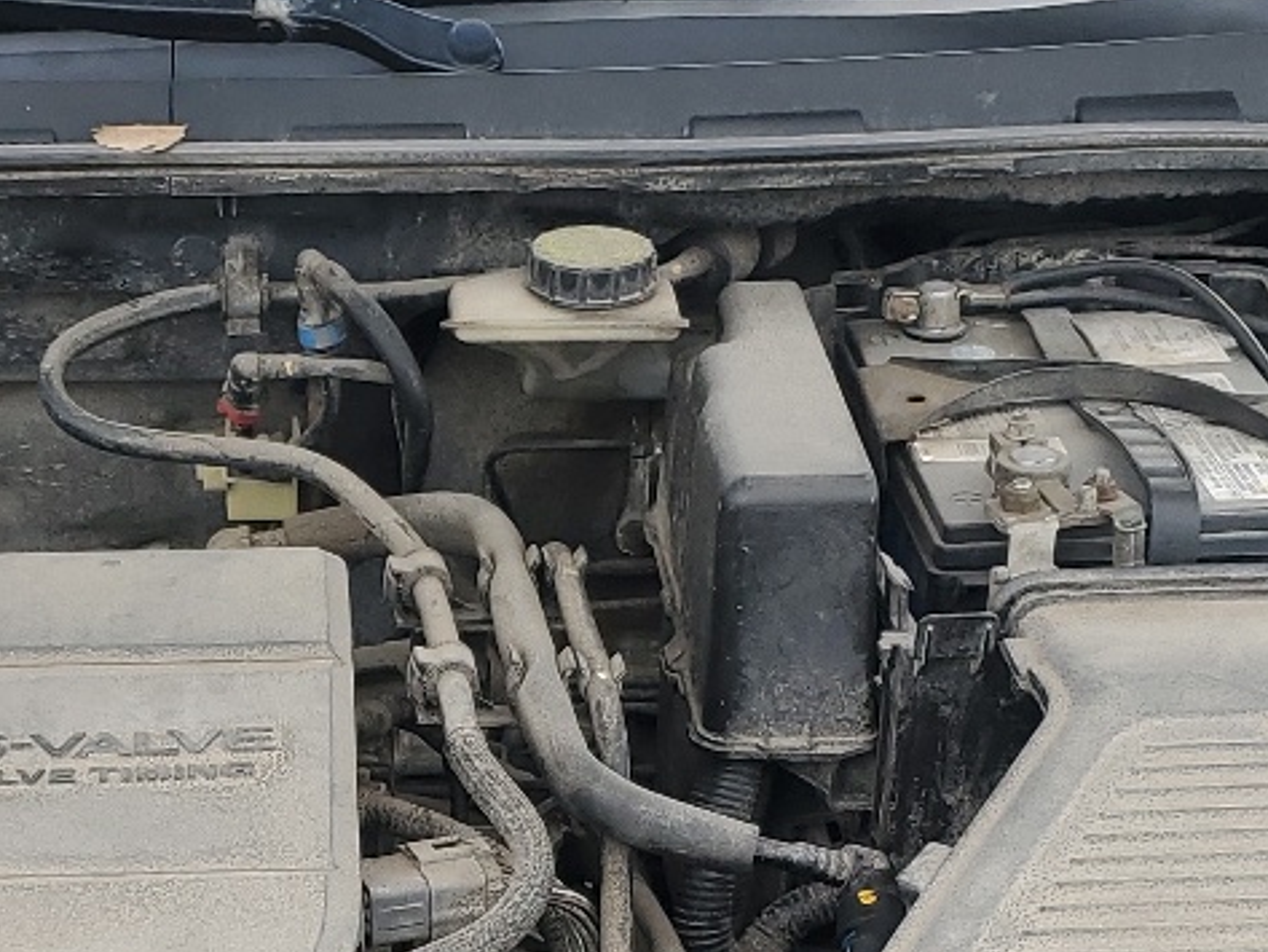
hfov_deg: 22.0
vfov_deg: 16.6
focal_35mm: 88
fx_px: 3224
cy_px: 839
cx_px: 252
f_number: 1.5
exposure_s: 1/500
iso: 50
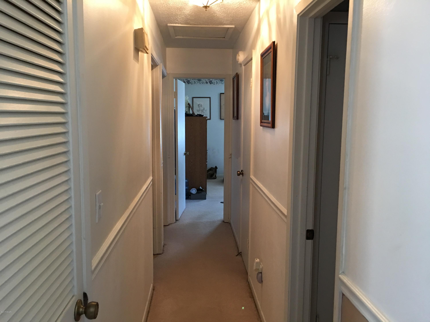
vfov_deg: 48.2
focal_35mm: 29
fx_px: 360
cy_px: 161
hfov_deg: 61.7
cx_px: 215
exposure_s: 1/15
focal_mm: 4.15
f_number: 2.2
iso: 125
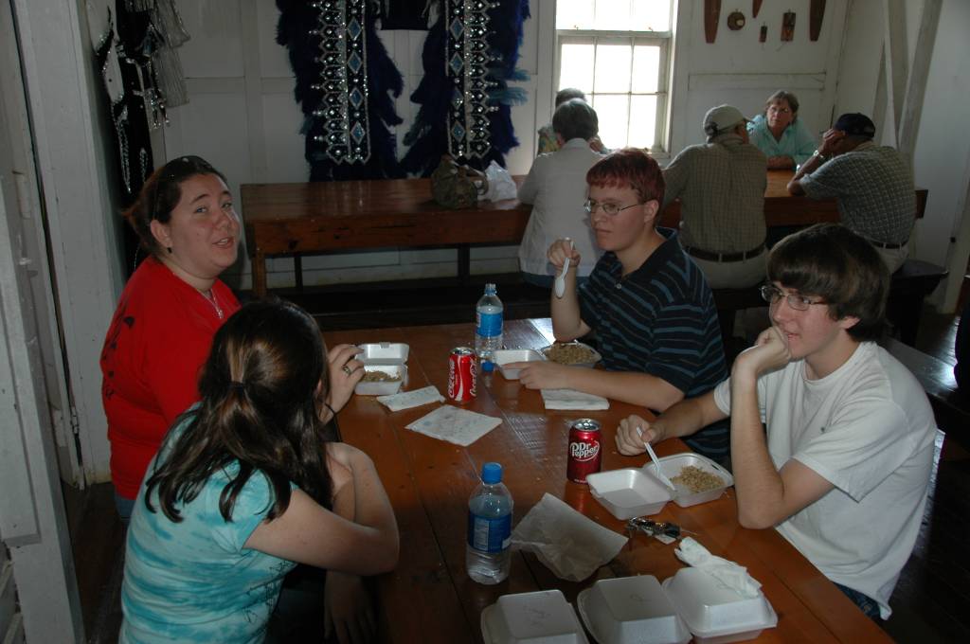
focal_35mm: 33
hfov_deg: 57.3
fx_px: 888
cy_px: 322
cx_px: 485
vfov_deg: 39.9
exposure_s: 1/60
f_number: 3.8
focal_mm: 22
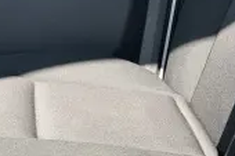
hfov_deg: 19.2
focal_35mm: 106
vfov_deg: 12.9
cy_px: 101
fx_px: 691
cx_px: 79
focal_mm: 6.76
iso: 64
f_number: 1.78
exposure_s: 1/625
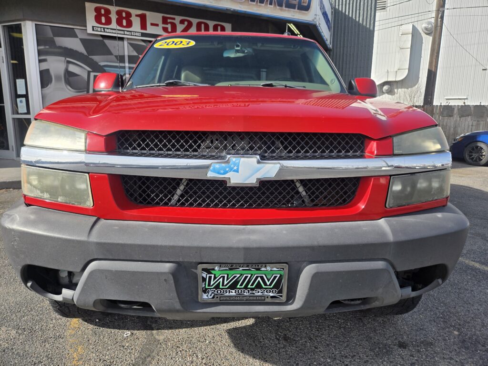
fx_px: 324
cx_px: 244
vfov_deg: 58.9
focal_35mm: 23
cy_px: 183
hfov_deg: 73.9
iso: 50
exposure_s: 1/2921
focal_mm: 5.4
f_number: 1.8
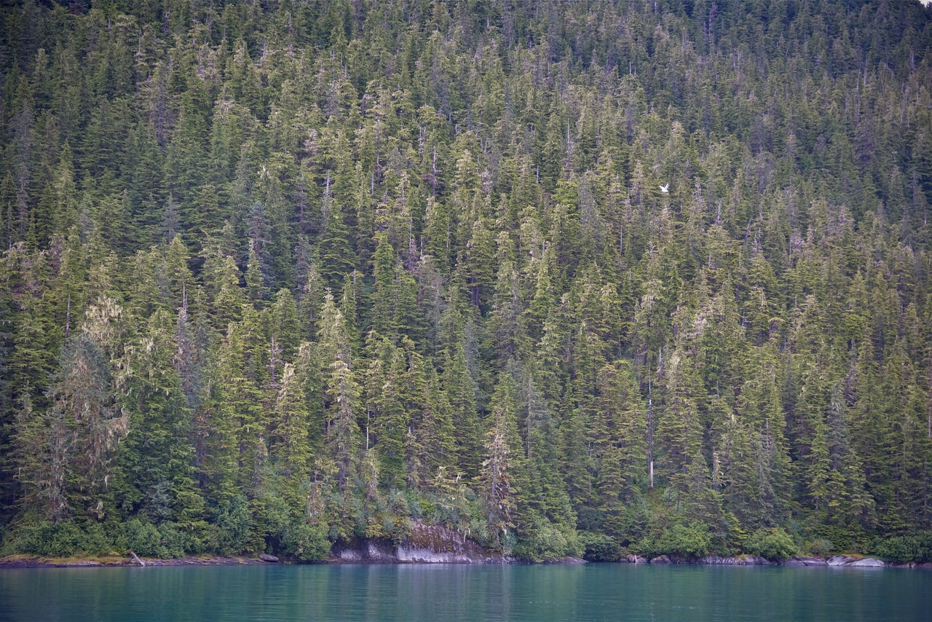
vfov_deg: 13.7
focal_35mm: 100
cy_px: 311
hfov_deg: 20.4
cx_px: 466
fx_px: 2589
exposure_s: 1/200
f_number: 4.5
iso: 180
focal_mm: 100
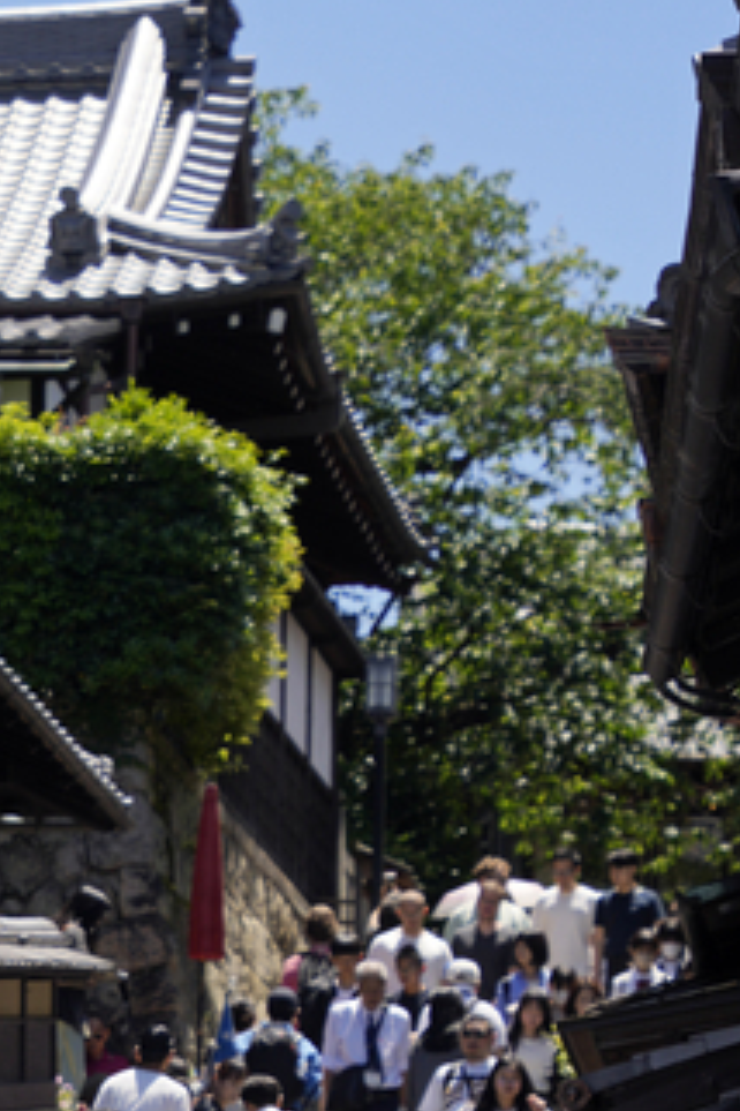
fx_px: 7492
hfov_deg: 5.6
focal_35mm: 243
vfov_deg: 8.4
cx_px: -166
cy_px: 1450
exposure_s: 1/800
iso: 160
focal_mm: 93
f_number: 4.5
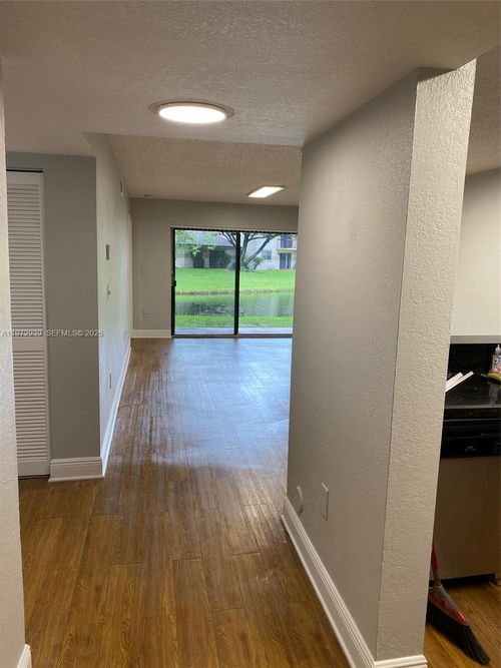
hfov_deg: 53.0
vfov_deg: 67.3
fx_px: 502
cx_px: 250
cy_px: 334
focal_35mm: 26
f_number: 1.8
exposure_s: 1/60
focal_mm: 4.25
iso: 64
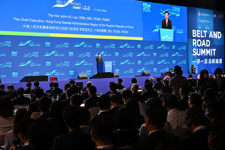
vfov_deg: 25.1
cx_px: 112
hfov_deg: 36.9
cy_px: 75
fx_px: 338
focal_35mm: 54
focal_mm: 54
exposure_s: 1/160
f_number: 5.6
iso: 2500
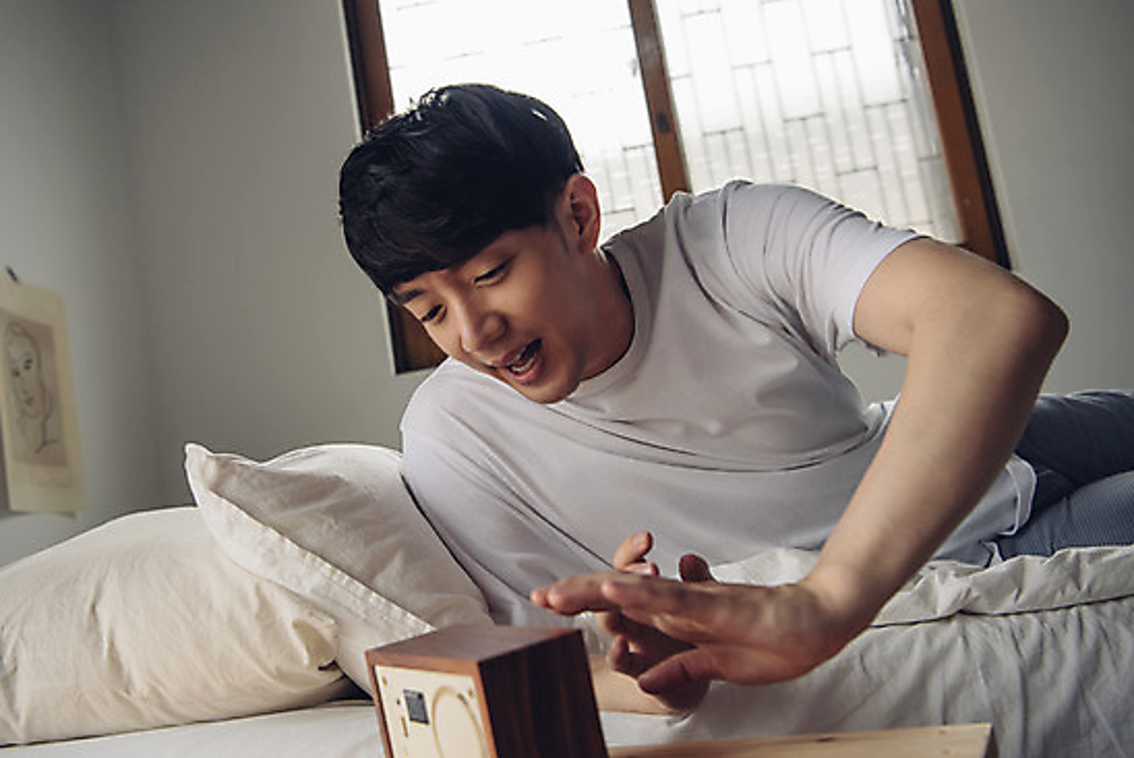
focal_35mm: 35
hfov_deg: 54.4
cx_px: 554
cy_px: 406
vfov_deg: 37.9
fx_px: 1103
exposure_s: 1/640
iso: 320
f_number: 3.5
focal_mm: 32
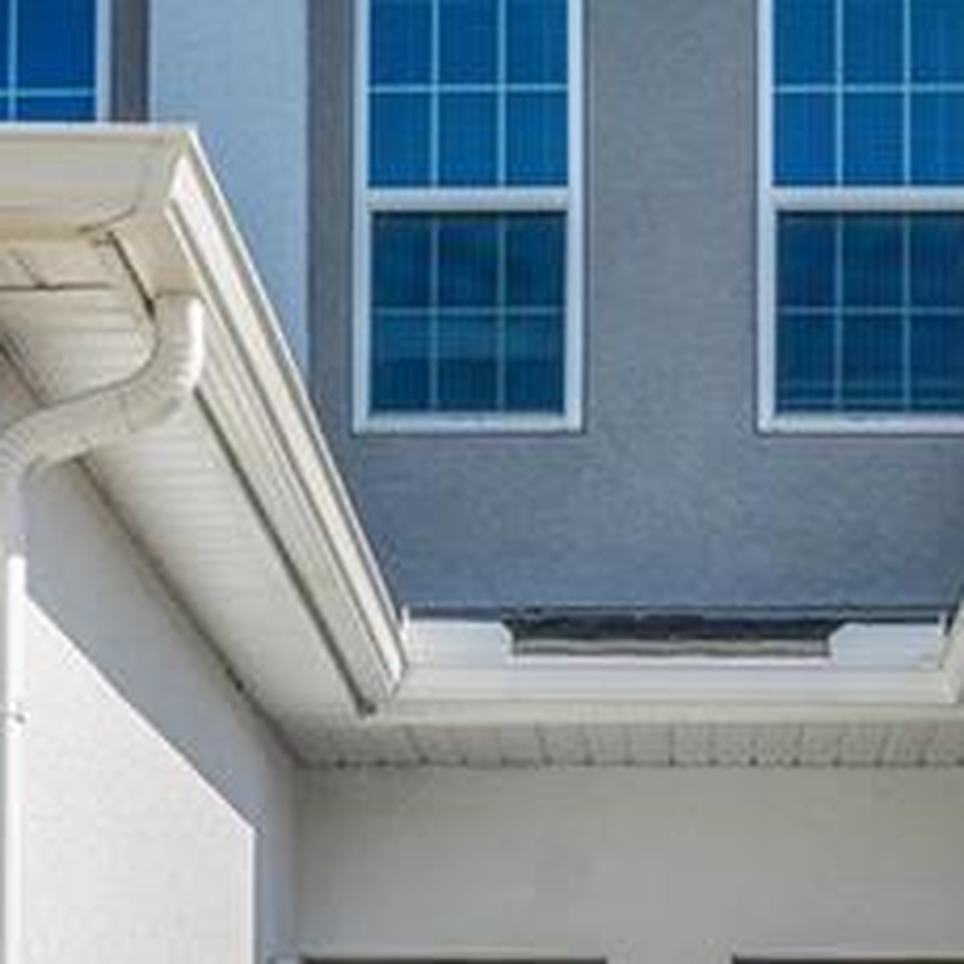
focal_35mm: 95
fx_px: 2993
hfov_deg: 18.2
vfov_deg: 18.3
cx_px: 703
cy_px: 488
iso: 100
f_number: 10
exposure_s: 1/160
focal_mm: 16
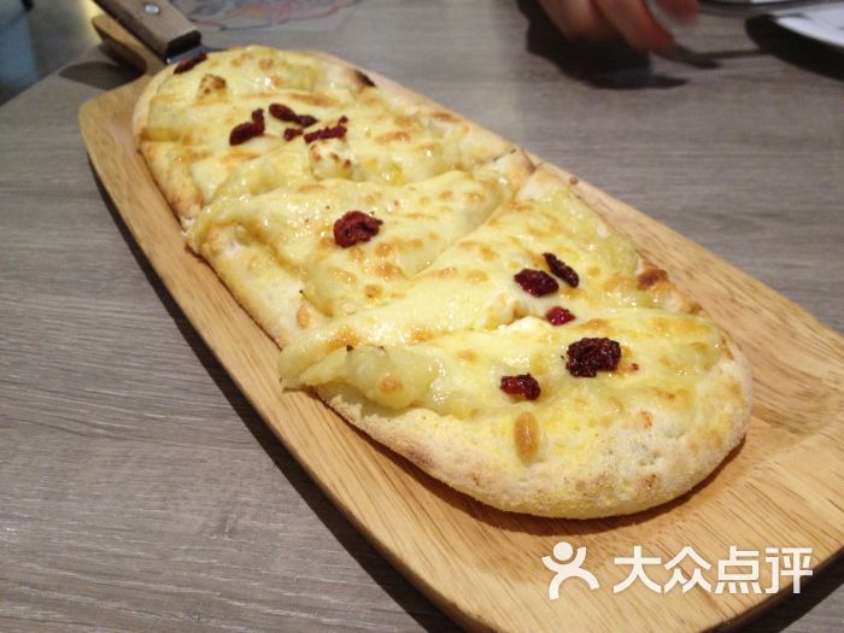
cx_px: 422
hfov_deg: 52.6
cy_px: 316
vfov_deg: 40.7
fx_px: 853
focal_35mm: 35
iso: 160
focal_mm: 4.28
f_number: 2.4
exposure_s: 1/20
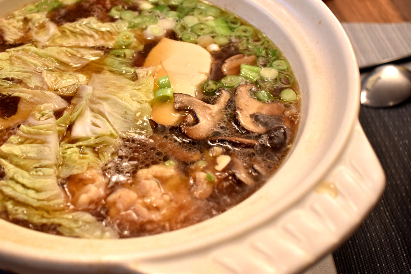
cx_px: 165
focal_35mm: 43
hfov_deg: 45.6
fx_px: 486
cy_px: 126
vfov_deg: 31.4
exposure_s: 1/100
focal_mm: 23
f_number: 5
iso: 800
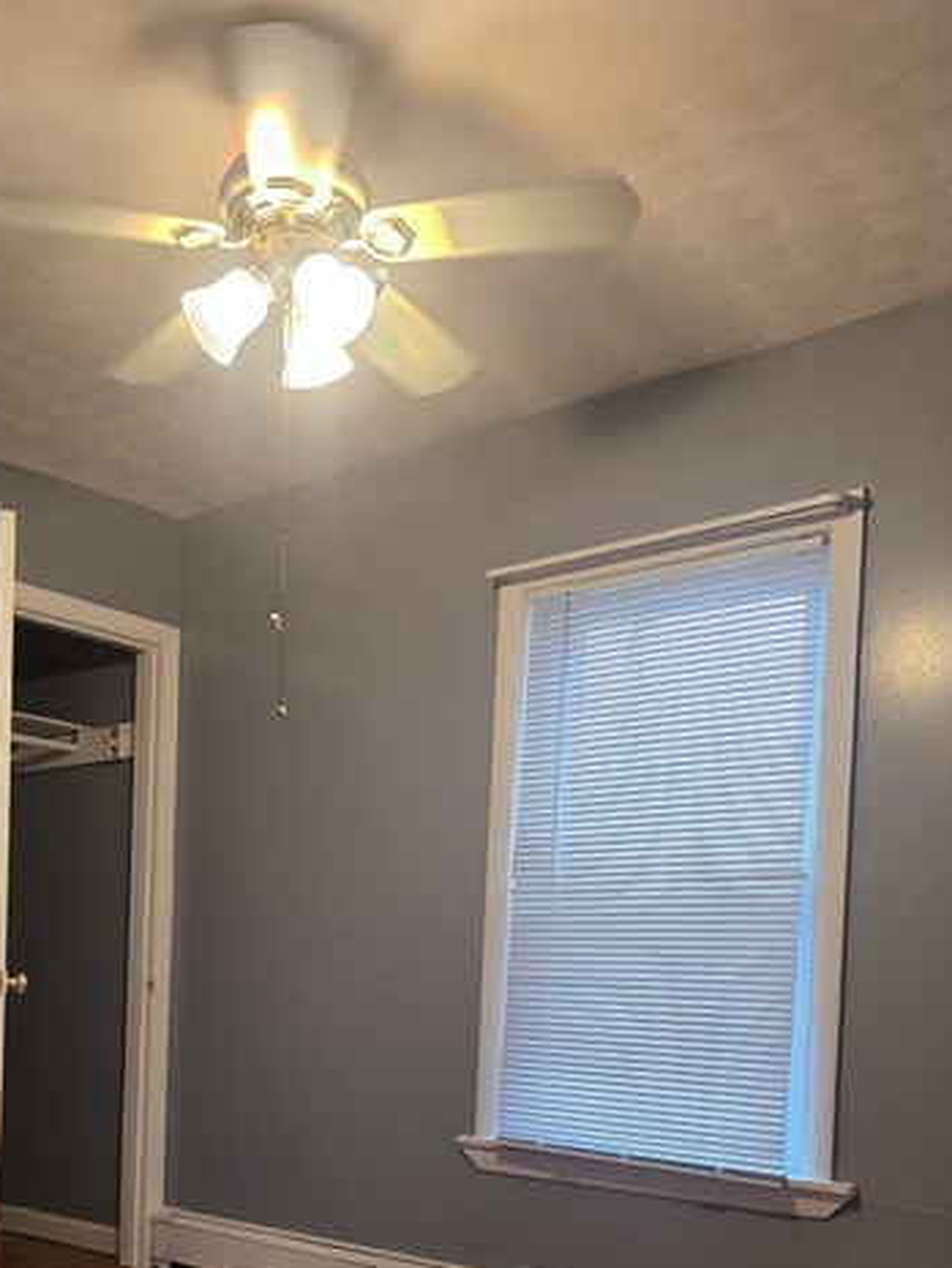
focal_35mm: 38
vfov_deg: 46.5
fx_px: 1393
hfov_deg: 36.7
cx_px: 224
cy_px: 1003
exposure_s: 1/120
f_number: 1.7
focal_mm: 6.3
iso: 250
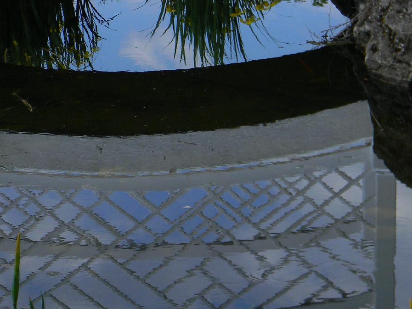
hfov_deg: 12.8
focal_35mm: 153
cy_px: 32
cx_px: 83
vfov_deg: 9.7
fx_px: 1821
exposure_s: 1/500
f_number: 4.3
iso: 80
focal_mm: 12.2
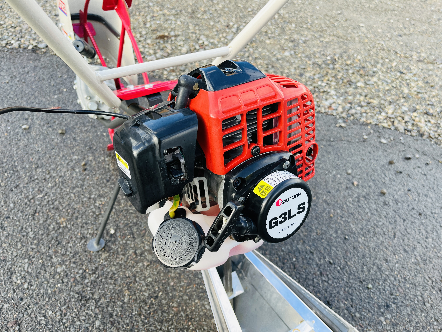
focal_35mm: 26
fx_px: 332
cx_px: 221
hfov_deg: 67.3
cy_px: 166
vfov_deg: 53.1
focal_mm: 5.1
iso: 50
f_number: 1.6
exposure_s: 1/366
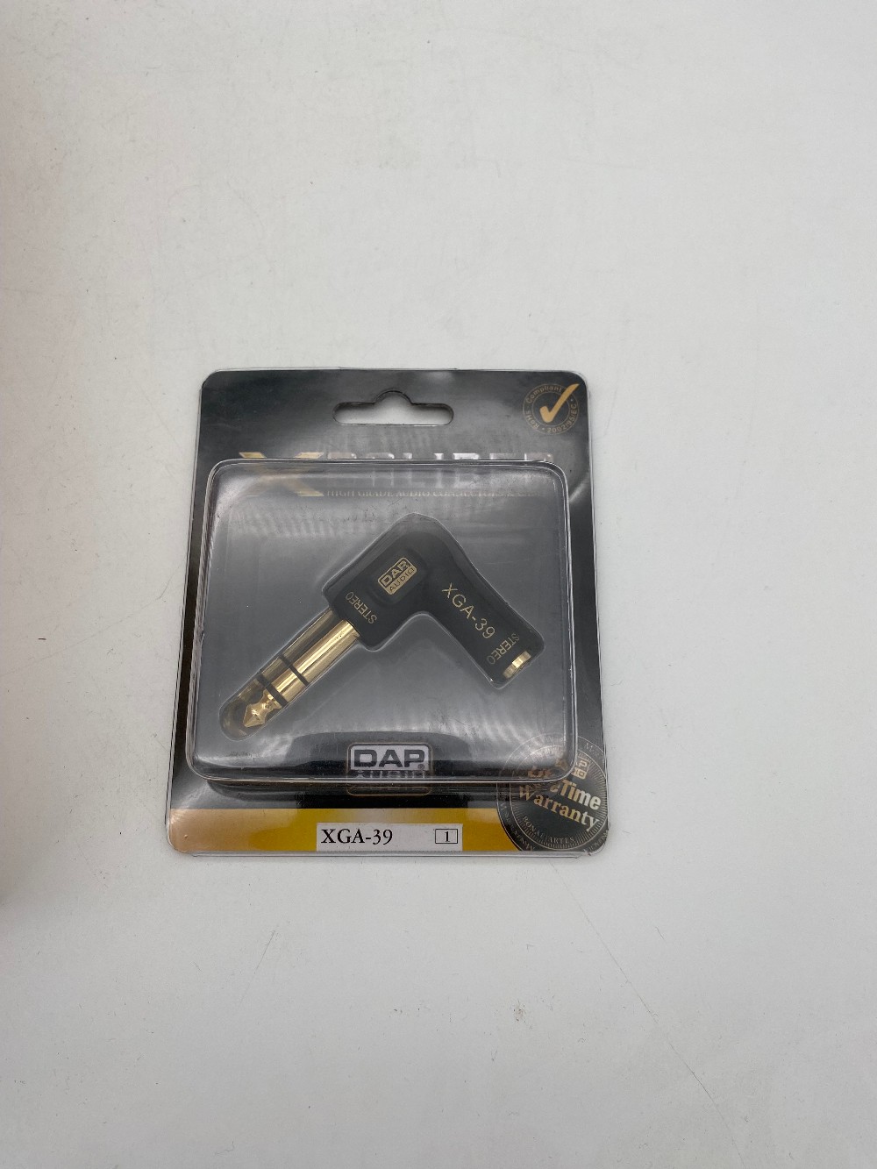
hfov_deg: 53.1
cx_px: 438
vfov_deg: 67.3
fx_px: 878
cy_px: 584
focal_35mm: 26
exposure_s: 1/529
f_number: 1.8
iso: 32
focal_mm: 4.25
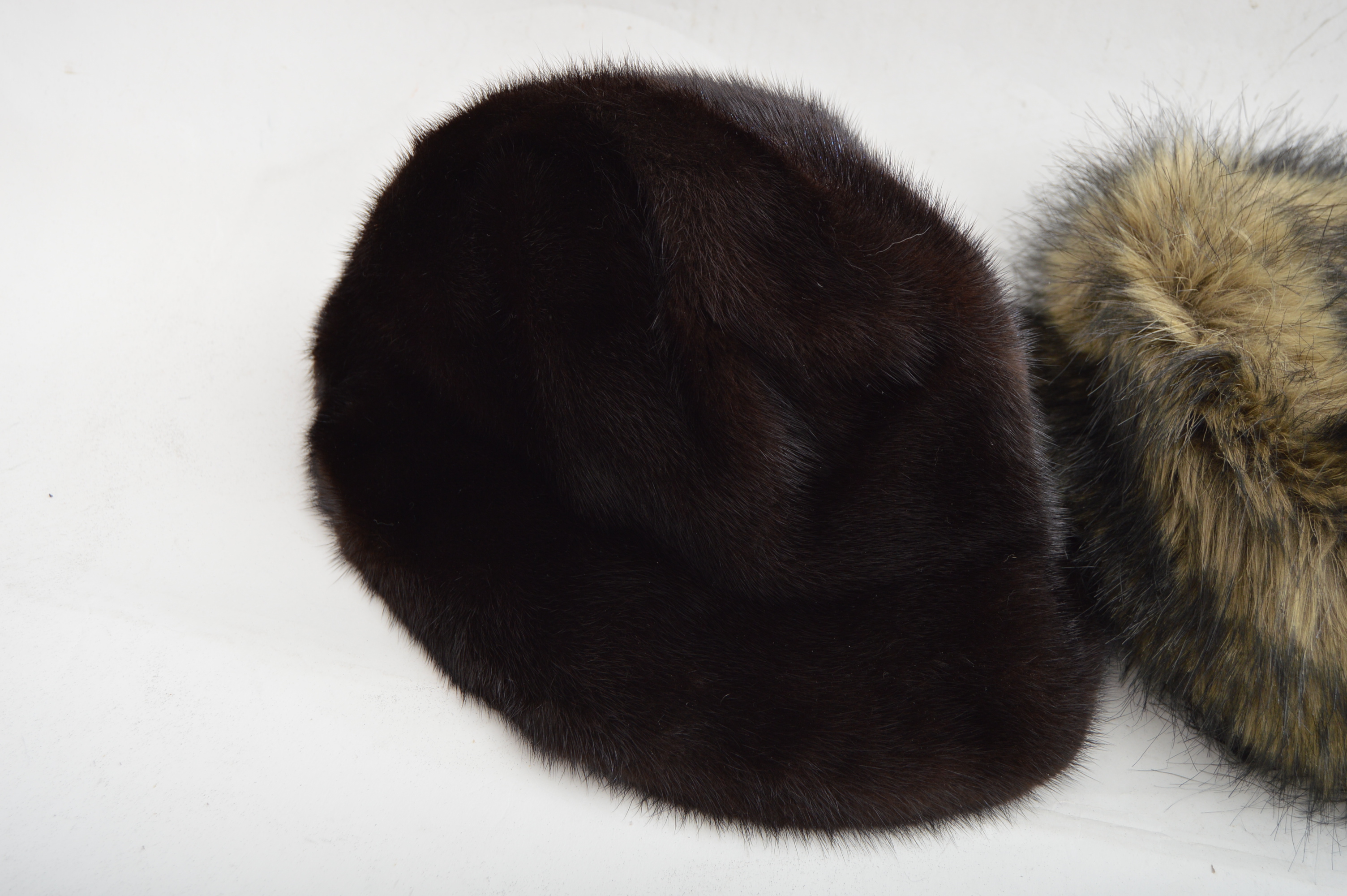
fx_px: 1682
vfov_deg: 29.8
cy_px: 448
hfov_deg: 43.6
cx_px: 674
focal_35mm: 45
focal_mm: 30
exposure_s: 1/200
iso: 200
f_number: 5
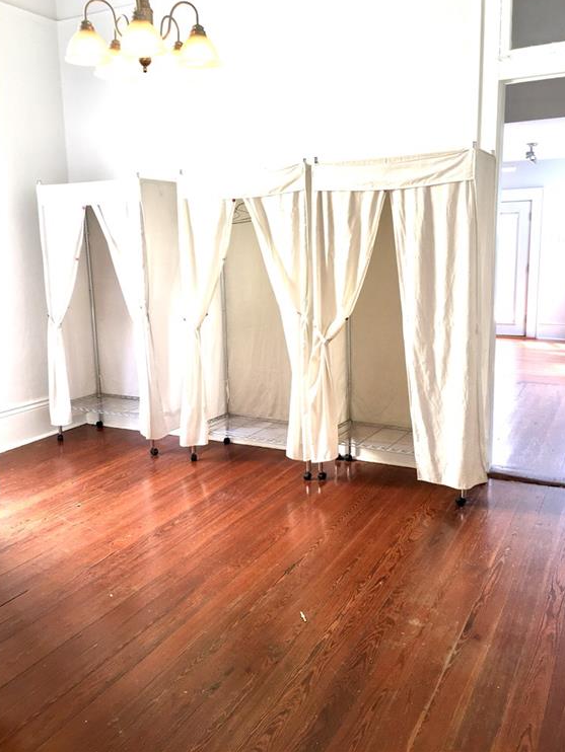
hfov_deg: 46.8
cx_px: 284
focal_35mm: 30
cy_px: 364
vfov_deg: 59.9
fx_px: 653
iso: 40
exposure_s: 1/30
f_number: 2.2
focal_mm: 4.15
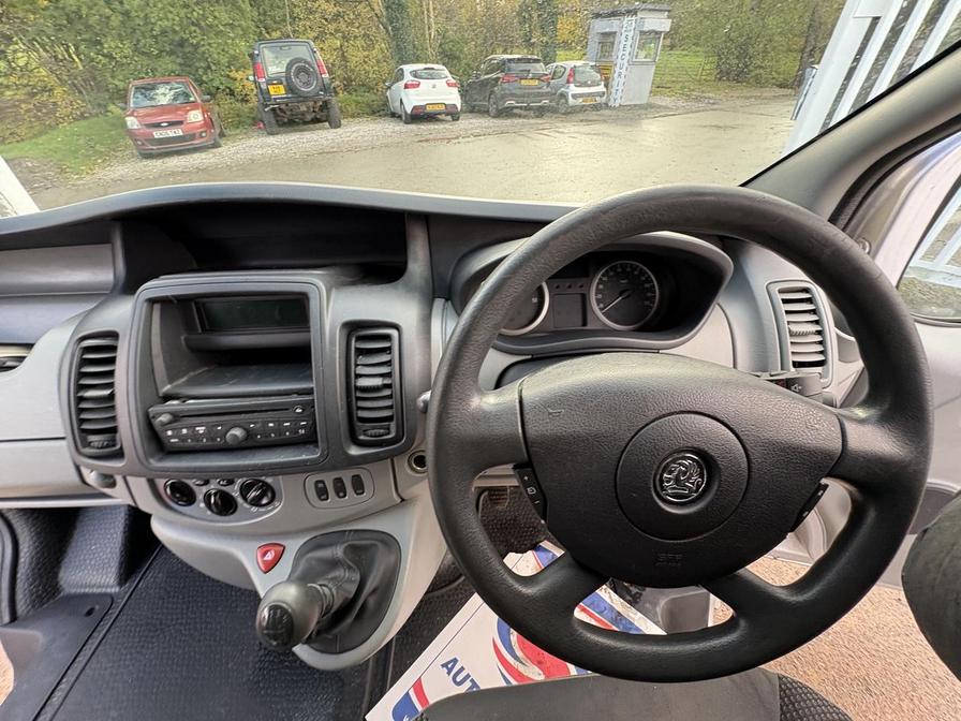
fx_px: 389
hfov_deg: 102.1
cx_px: 480
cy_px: 360
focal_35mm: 14
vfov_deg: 85.7
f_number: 2.2
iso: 200
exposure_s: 1/99
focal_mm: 2.22
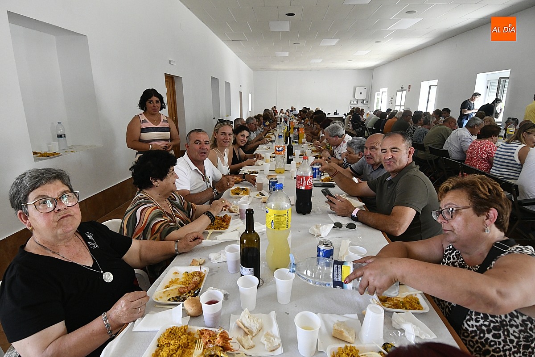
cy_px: 178
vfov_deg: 67.3
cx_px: 268
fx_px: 267
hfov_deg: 90.0
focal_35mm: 18
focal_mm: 12
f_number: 5
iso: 1600
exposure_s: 1/100
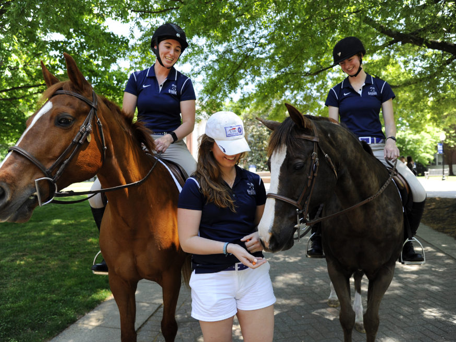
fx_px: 356
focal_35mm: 27
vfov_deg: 51.3
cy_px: 171
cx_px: 221
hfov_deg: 65.3
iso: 200
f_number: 4
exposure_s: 1/250
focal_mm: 24
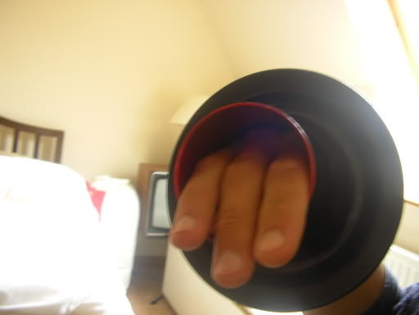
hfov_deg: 49.0
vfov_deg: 37.7
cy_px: 158
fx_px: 460
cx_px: 210
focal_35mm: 38
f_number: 2.9
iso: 100
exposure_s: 1/6
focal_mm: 5.8
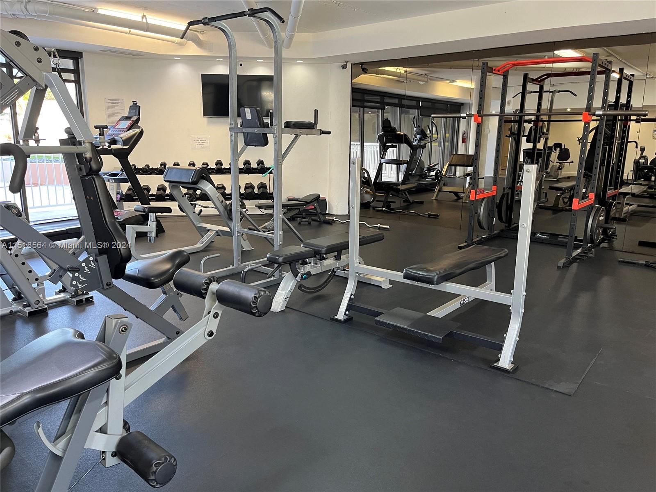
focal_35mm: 26
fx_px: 493
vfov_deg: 53.1
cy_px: 246
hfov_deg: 67.3
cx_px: 328
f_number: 1.6
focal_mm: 5.1
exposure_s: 1/60
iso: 200
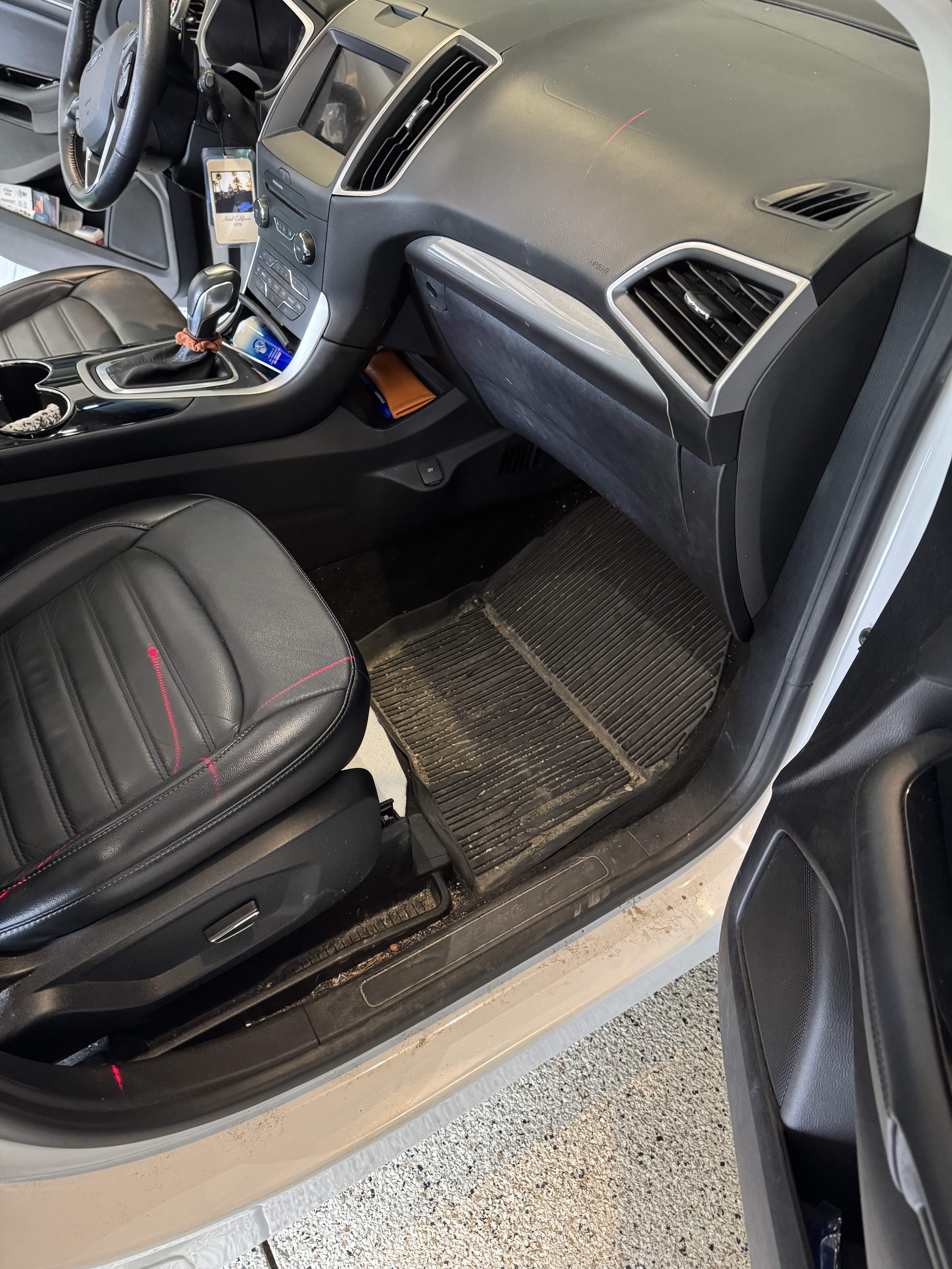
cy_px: 634
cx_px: 476
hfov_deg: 56.8
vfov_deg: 71.6
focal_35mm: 24
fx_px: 880
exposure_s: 1/33
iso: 640
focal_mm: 6.76
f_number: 1.78
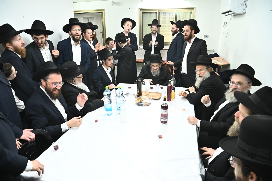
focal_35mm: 24
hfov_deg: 73.8
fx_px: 181
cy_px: 90
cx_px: 136
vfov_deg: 53.1
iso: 2500
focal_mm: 24
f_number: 6.3
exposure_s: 1/160
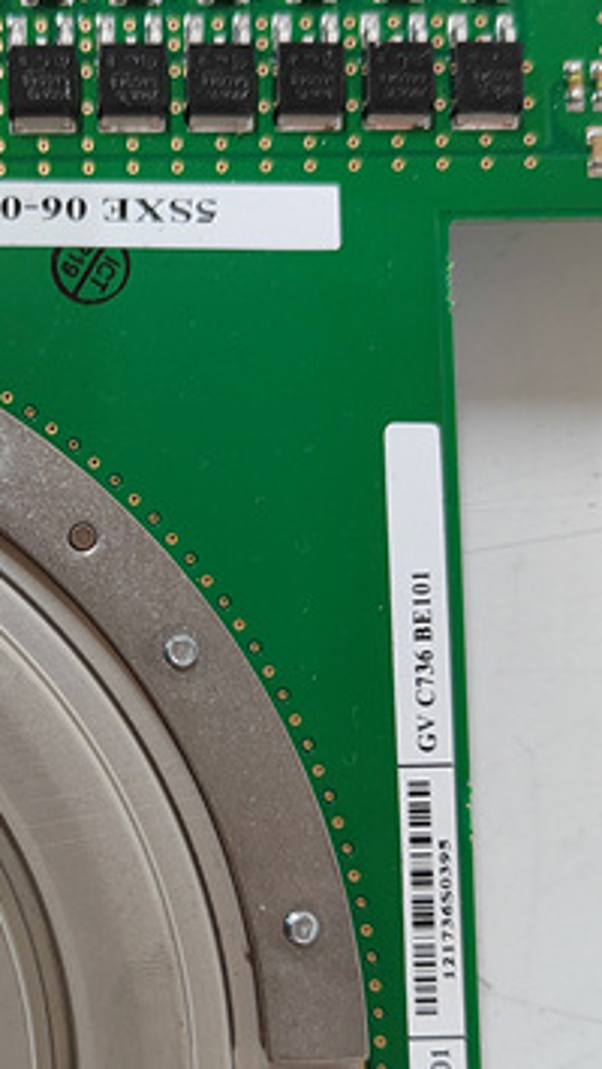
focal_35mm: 47
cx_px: 60
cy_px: 608
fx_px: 1332
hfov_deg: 24.7
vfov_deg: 43.6
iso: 1966
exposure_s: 1/50
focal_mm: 5.52
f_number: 1.9
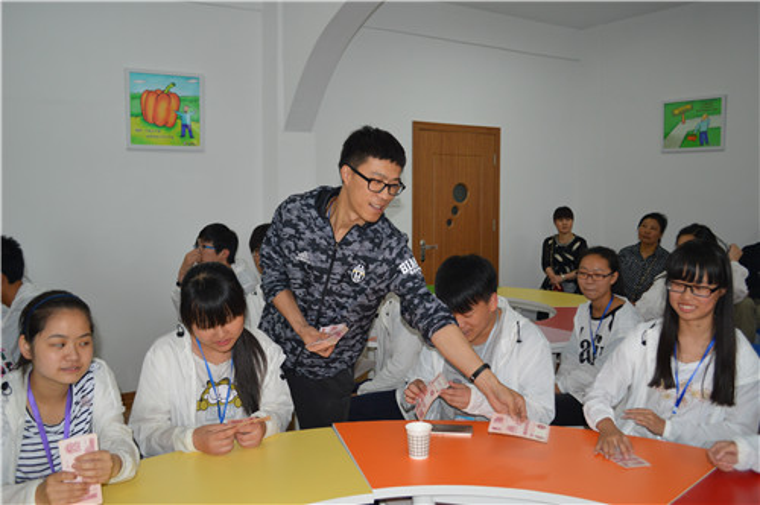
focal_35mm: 33
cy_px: 252
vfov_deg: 39.9
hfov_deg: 57.3
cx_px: 380
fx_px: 696
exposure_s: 1/60
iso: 450
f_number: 3.8
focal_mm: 22
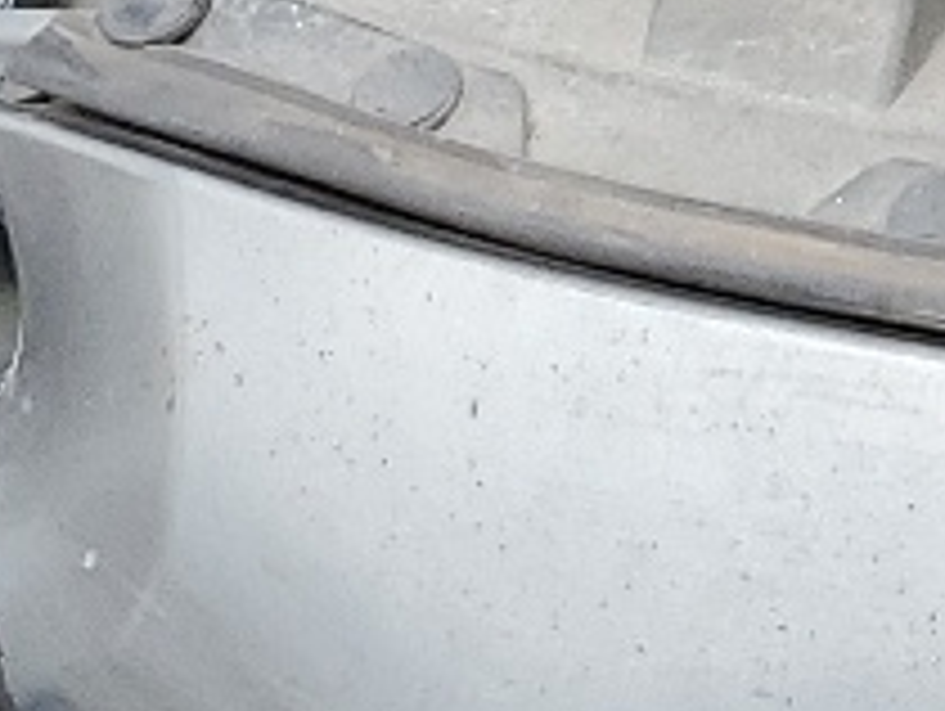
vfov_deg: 6.8
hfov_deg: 9.1
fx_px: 5411
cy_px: -1422
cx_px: 2169
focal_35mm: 198
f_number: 1.5
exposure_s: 1/909
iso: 50
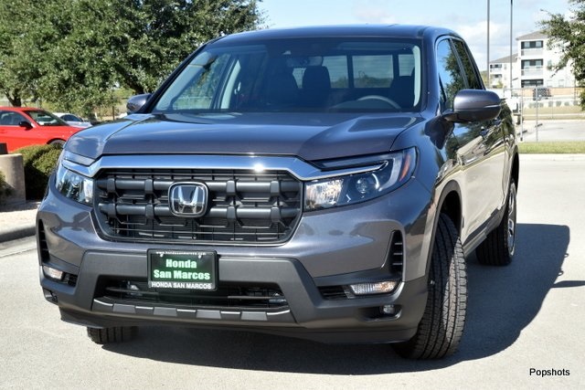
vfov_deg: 20.6
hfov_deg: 30.5
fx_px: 1073
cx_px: 292
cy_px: 195
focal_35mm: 66
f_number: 8
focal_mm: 44
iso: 200
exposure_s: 1/250
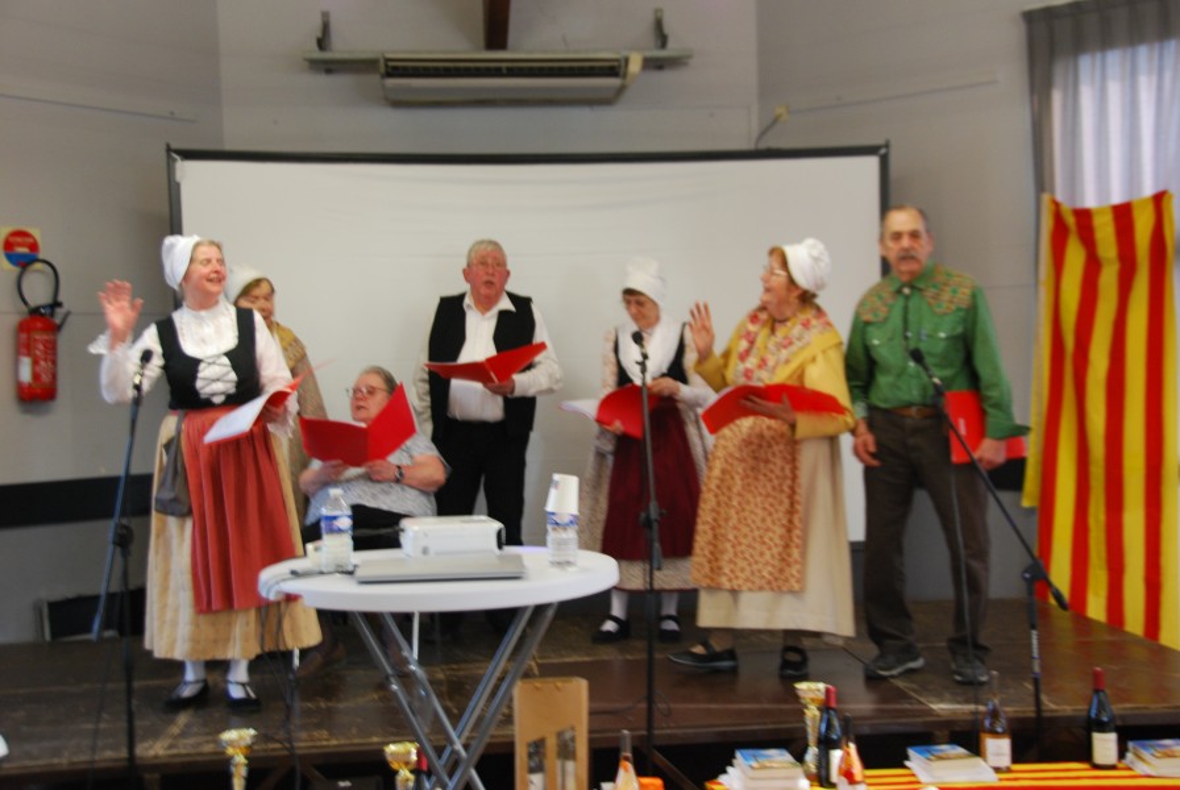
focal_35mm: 48
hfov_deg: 41.1
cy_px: 395
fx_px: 1575
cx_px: 590
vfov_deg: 28.2
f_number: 4.2
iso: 500
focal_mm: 32
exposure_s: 1/30
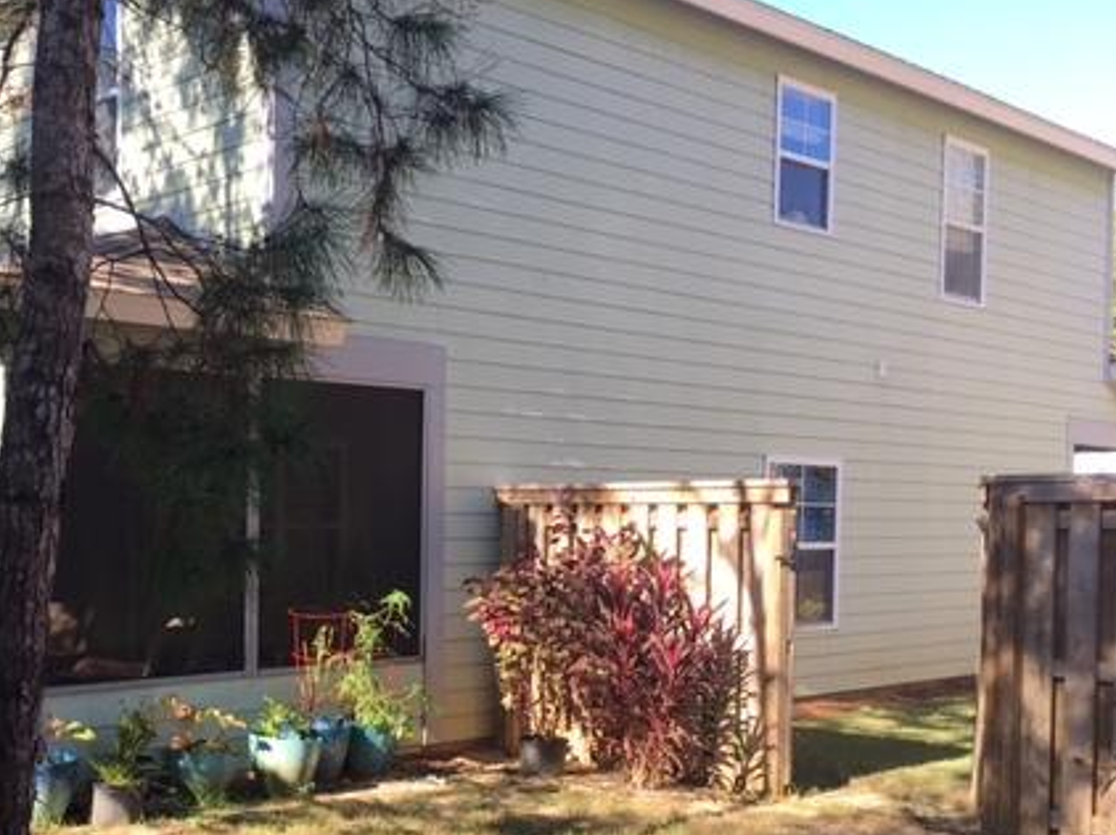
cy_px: 592
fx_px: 1418
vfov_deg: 32.4
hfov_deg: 41.8
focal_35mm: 44
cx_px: 288
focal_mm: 4.15
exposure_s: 1/291
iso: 25
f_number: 2.2
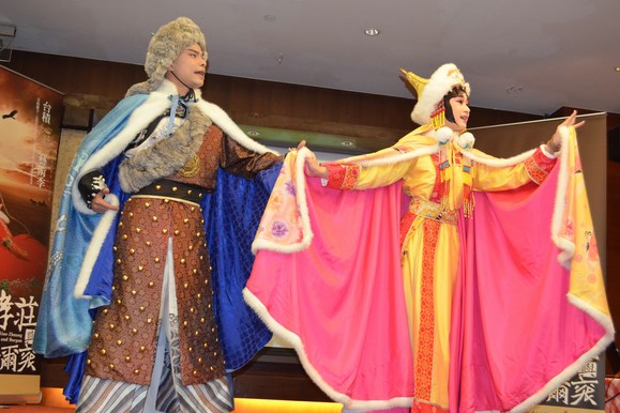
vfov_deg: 31.2
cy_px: 198
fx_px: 740
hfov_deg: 45.4
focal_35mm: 43
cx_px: 324
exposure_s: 1/60
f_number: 4.2
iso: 2200
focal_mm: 26
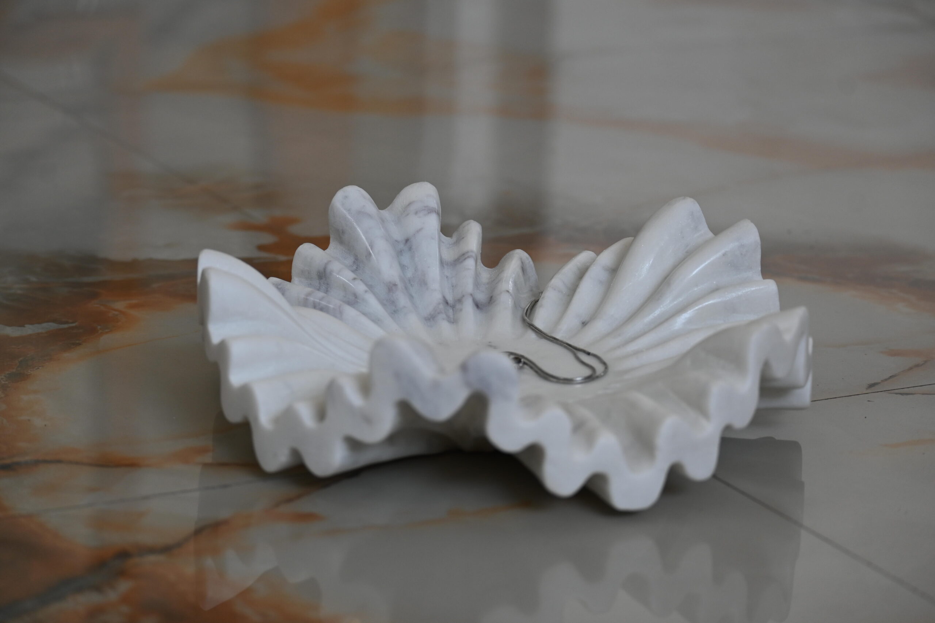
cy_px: 312
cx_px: 468
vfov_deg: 11.3
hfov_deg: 16.9
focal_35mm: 122
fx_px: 3156
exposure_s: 1/40
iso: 250
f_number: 5
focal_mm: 81
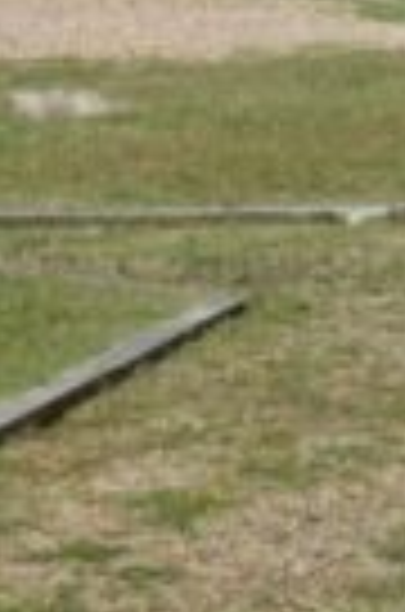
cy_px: -792
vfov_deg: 6.1
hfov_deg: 4.2
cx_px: 279
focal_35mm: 328
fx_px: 5559
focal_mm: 29
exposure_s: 1/320
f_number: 9
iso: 100
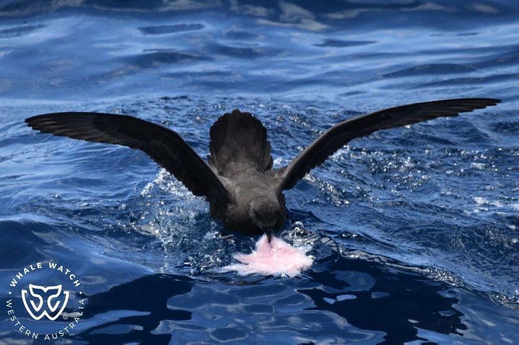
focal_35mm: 600
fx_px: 8648
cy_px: 172
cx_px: 260
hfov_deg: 3.4
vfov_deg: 2.3
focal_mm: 600
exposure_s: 1/8000
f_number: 6.3
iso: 2200
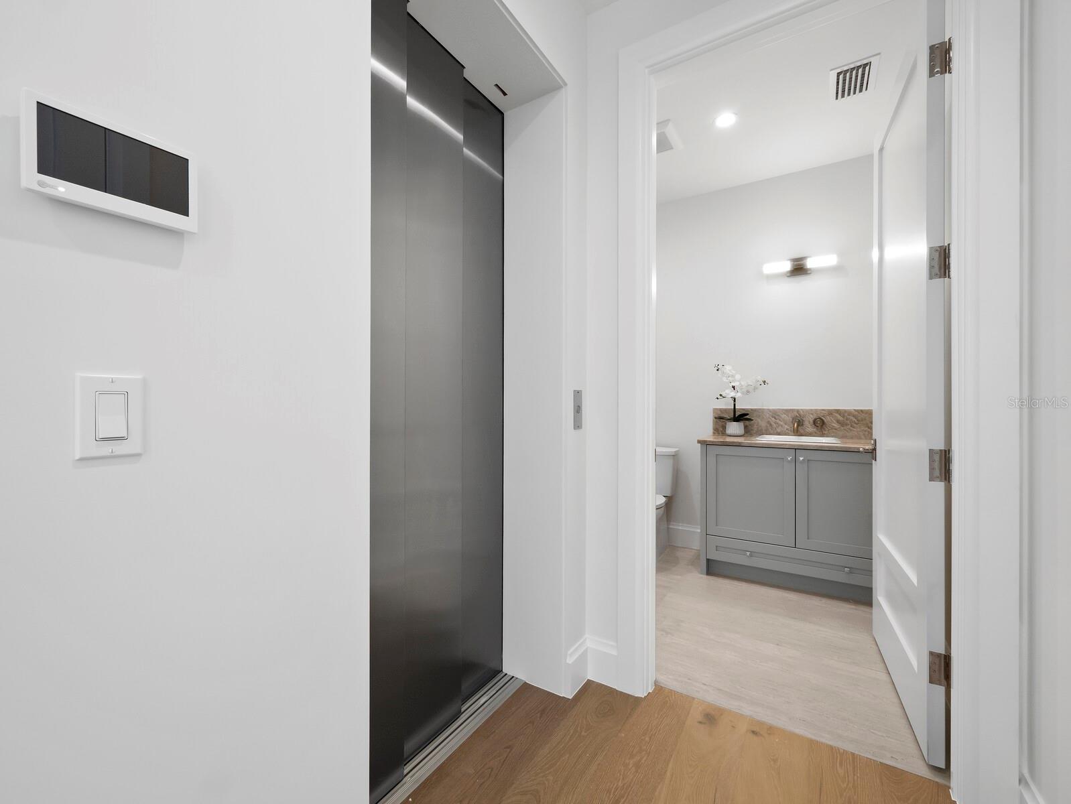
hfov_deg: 102.0
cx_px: 536
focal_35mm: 14
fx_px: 433
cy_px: 402
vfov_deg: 85.7
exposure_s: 1/5
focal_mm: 7
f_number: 11
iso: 400
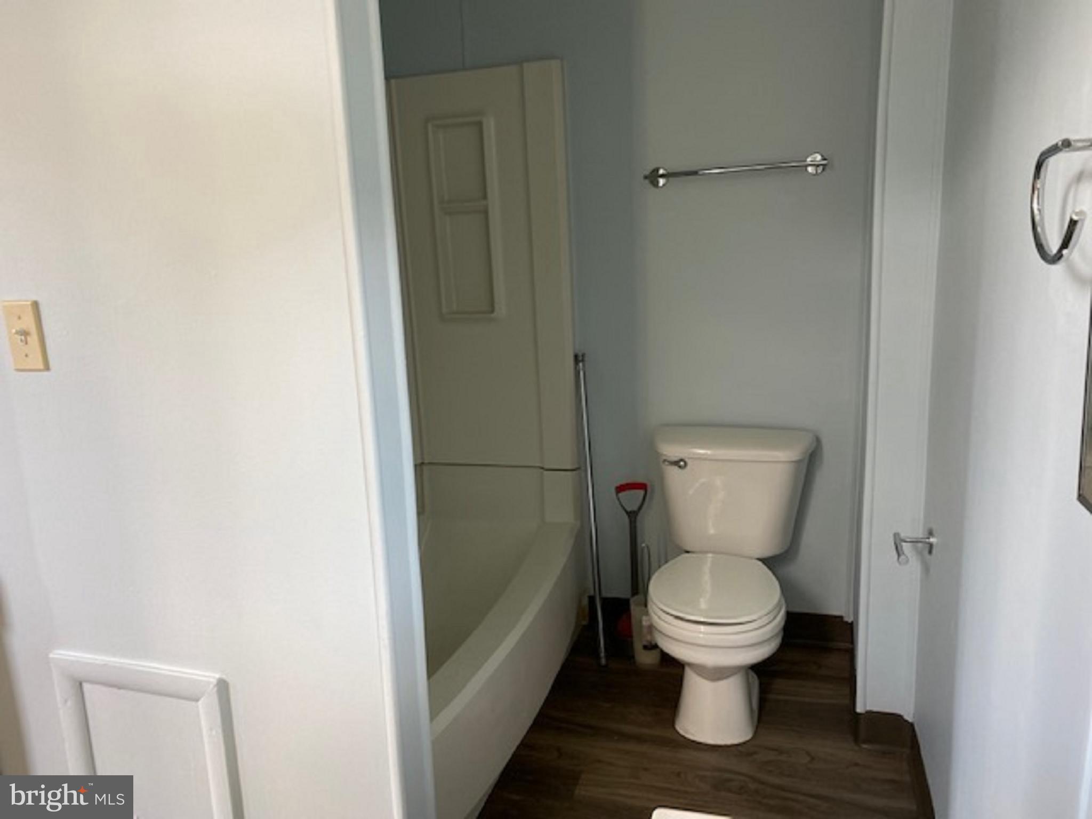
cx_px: 546
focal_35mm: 26
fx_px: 820
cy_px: 410
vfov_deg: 53.1
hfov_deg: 67.3
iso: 100
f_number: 1.8
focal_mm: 4.25
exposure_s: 1/120
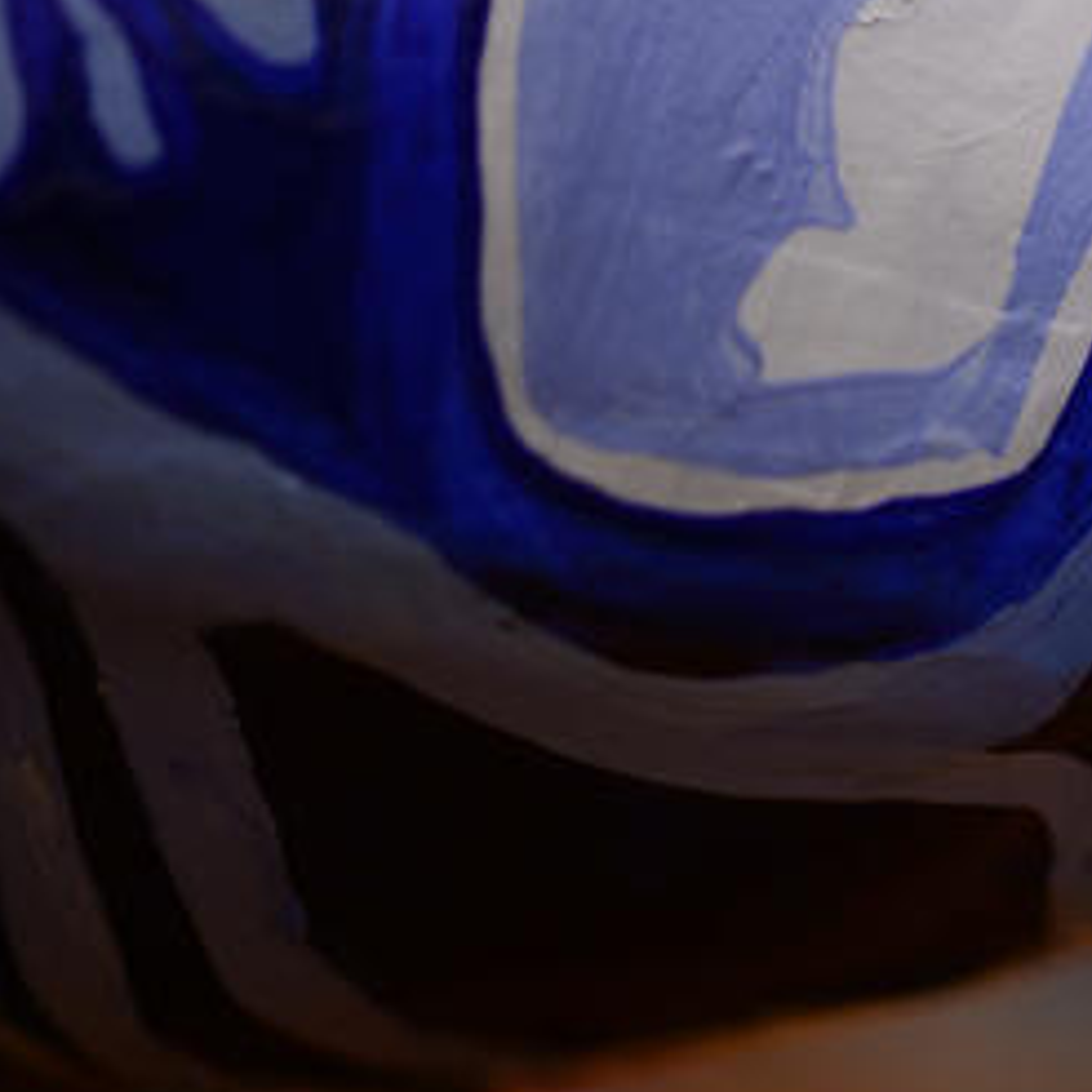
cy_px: 242
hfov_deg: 5.1
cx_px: 1651
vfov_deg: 5.1
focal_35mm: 341
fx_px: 12170
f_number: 3.2
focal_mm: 105
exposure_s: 1/50
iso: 400
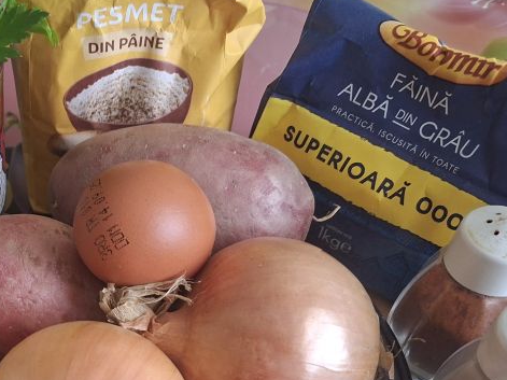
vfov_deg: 27.6
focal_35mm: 50
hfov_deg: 35.7
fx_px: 732
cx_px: 42
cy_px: 368
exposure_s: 1/50
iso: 250
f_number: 1.8
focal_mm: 5.54
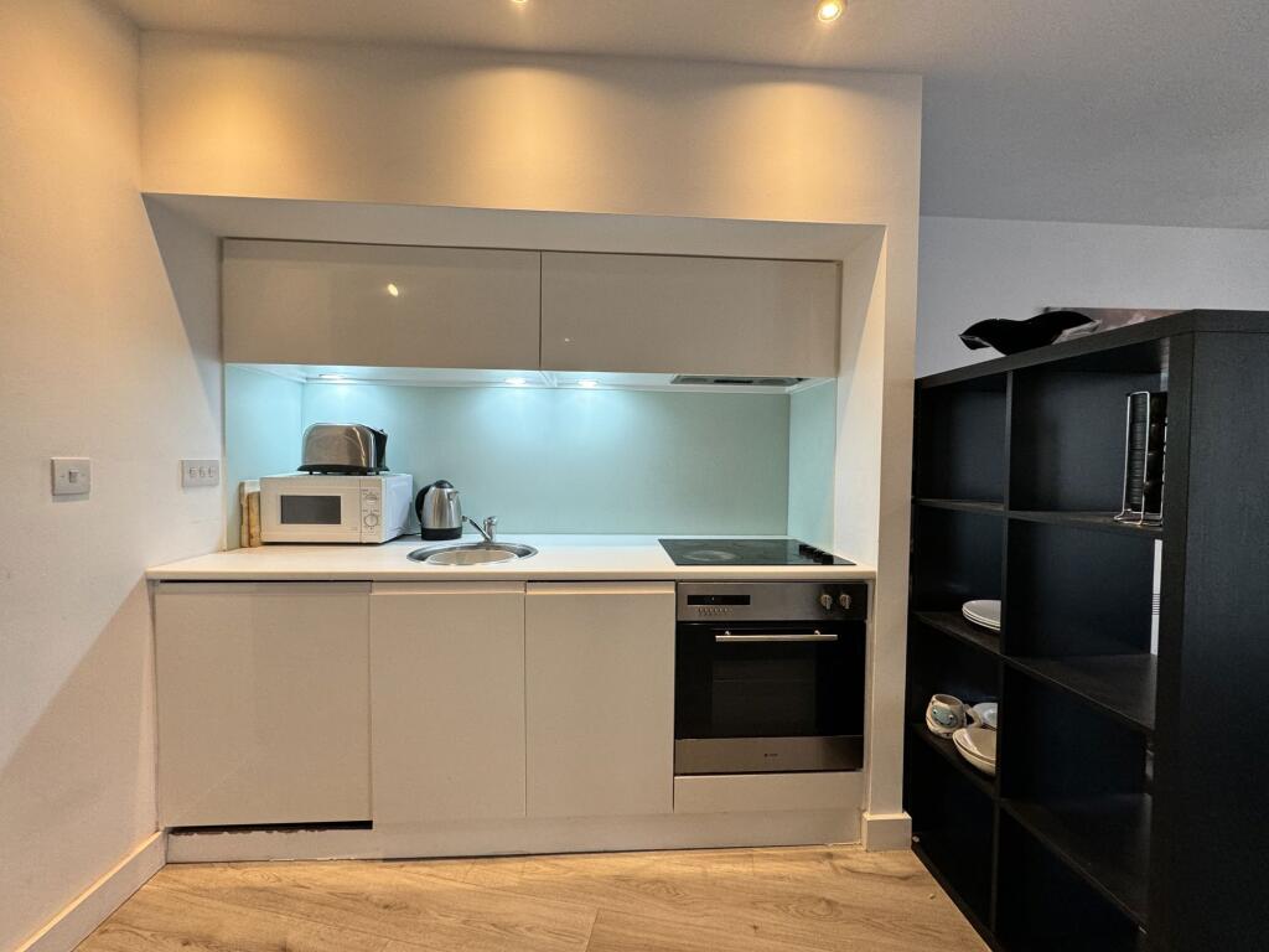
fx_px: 513
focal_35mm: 14
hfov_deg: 102.1
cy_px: 476
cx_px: 634
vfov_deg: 85.7
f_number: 2.2
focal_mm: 2.22
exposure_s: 1/100
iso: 125
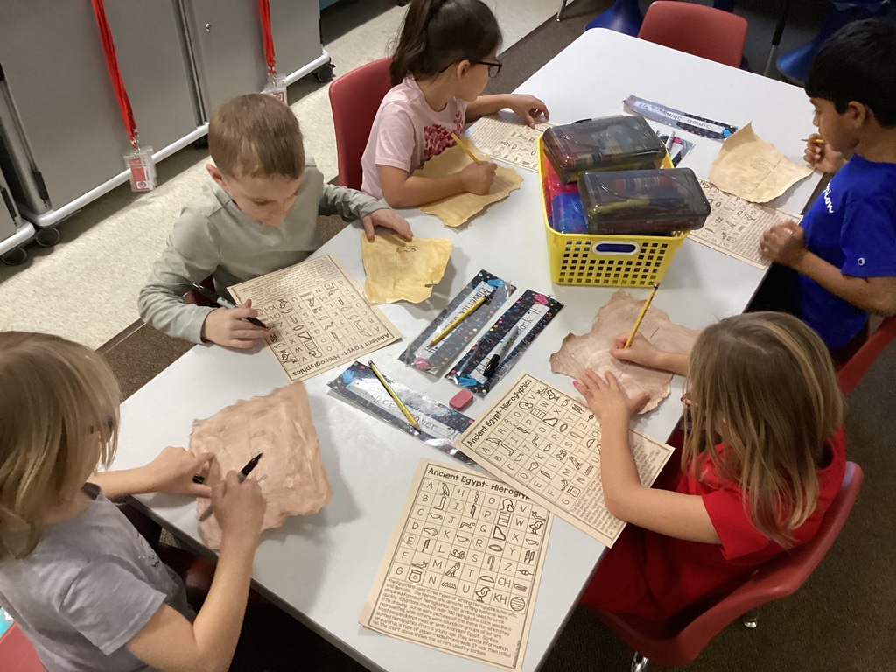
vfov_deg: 45.4
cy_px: 336
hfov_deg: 58.4
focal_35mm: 31
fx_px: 802
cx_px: 448
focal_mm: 3.3
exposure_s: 1/60
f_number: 2.4
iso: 320
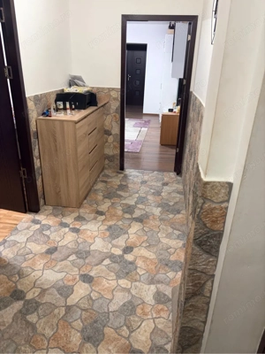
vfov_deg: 67.3
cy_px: 177
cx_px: 132
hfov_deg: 53.1
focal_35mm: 26
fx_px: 265
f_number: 1.6
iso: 250
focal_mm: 5.96
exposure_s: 1/33
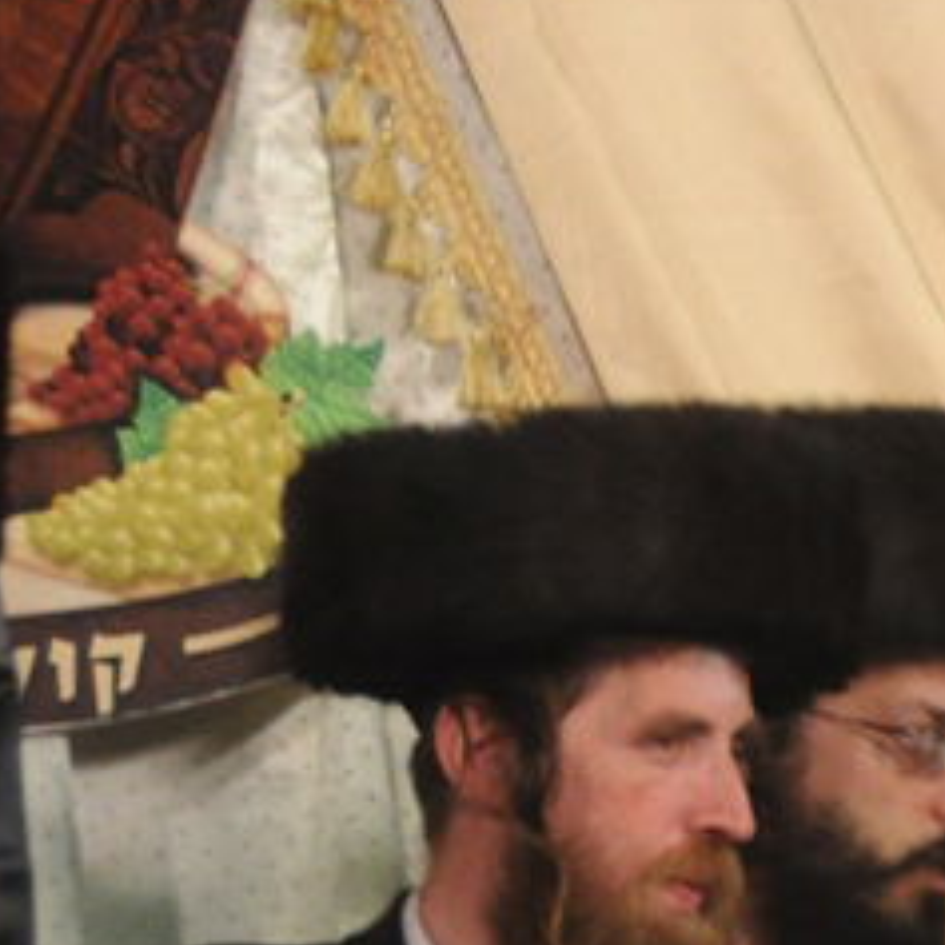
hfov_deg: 4.2
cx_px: 1902
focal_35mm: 413
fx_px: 12751
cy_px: 1328
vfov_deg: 4.2
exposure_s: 1/30
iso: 2000
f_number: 5
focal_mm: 75
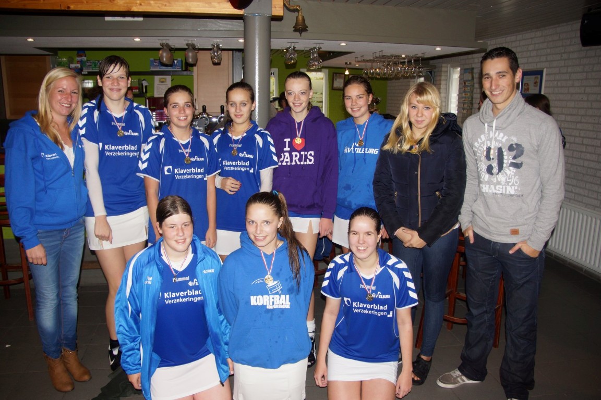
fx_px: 451
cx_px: 300
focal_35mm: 27
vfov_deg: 47.9
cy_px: 200
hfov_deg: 67.4
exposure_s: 1/60
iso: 320
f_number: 3.5
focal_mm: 18
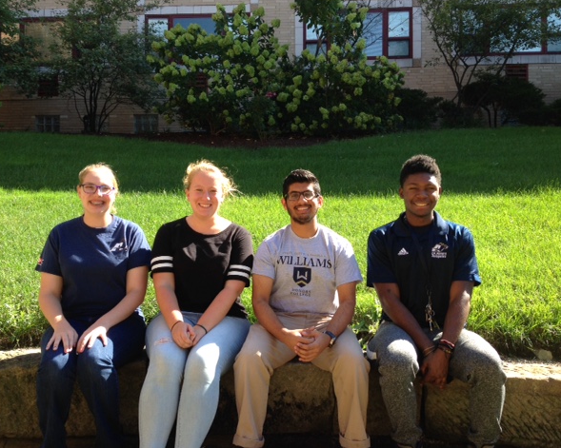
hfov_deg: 51.5
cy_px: 222
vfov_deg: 42.2
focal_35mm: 35
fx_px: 581
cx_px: 275
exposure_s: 1/298
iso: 50
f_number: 2.4
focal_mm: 4.12
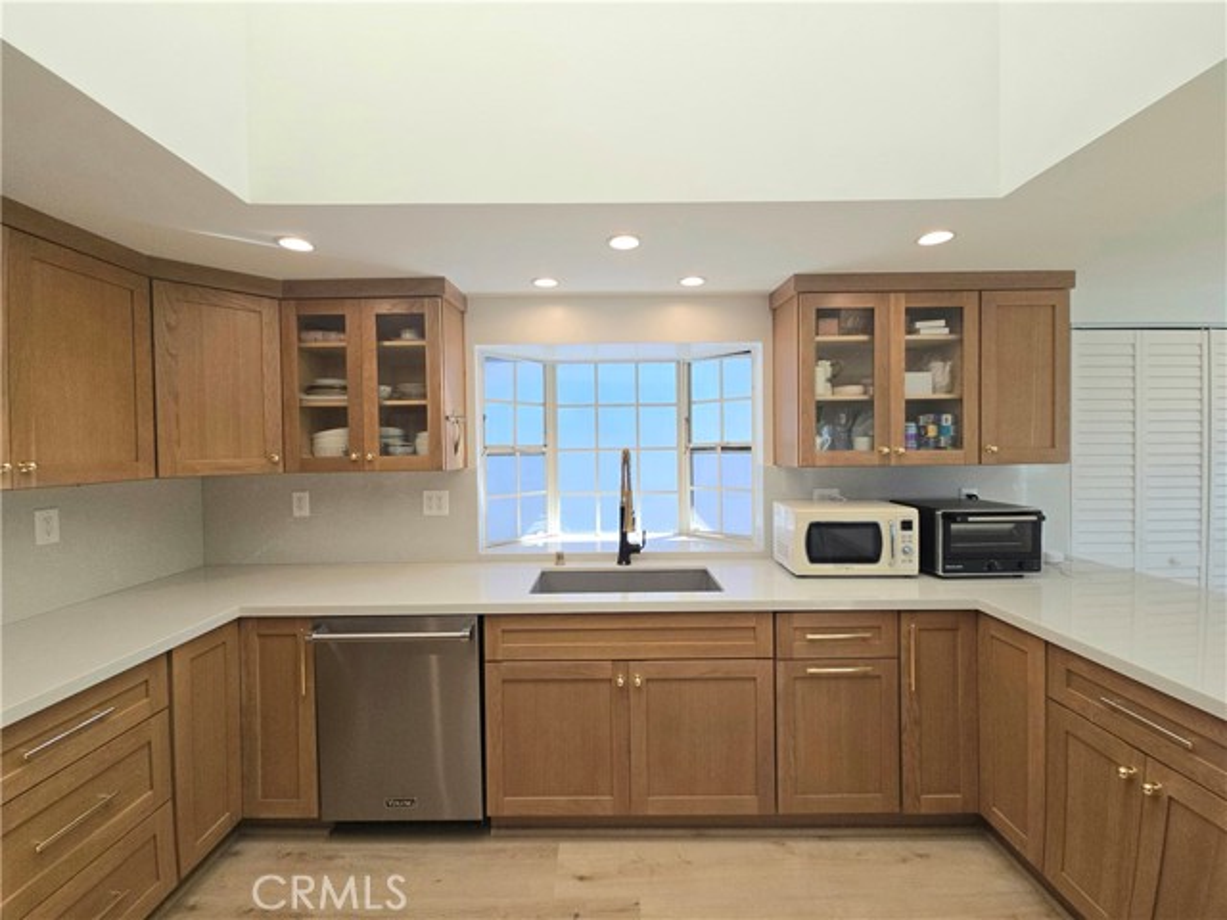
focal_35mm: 13
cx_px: 614
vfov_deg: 89.9
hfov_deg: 106.2
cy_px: 460
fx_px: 461
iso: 50
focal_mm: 2.2
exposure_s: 1/238
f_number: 2.2
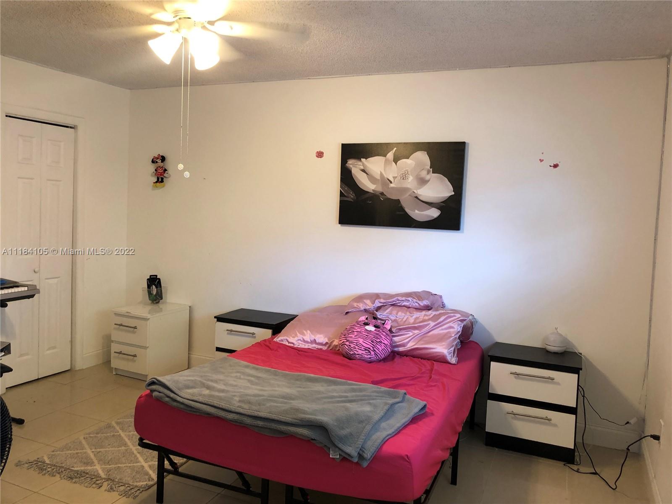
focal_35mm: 28
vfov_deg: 49.7
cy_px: 252
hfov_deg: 63.4
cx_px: 336
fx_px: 544
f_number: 1.8
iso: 40
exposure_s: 1/20
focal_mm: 3.99
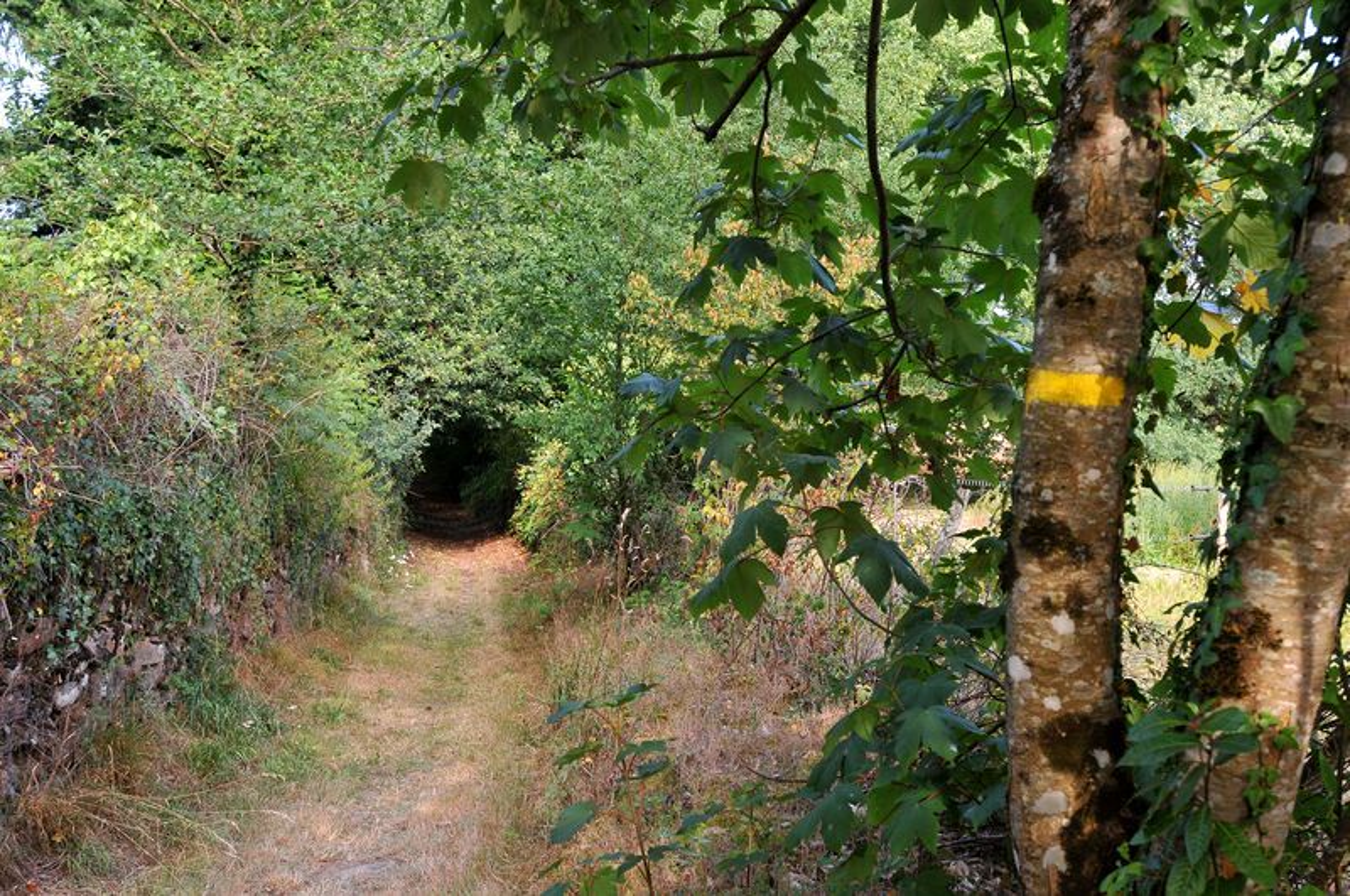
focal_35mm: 39
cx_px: 675
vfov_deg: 34.1
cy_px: 448
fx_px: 1460
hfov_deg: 49.6
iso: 250
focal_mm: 26
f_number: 5
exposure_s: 1/100
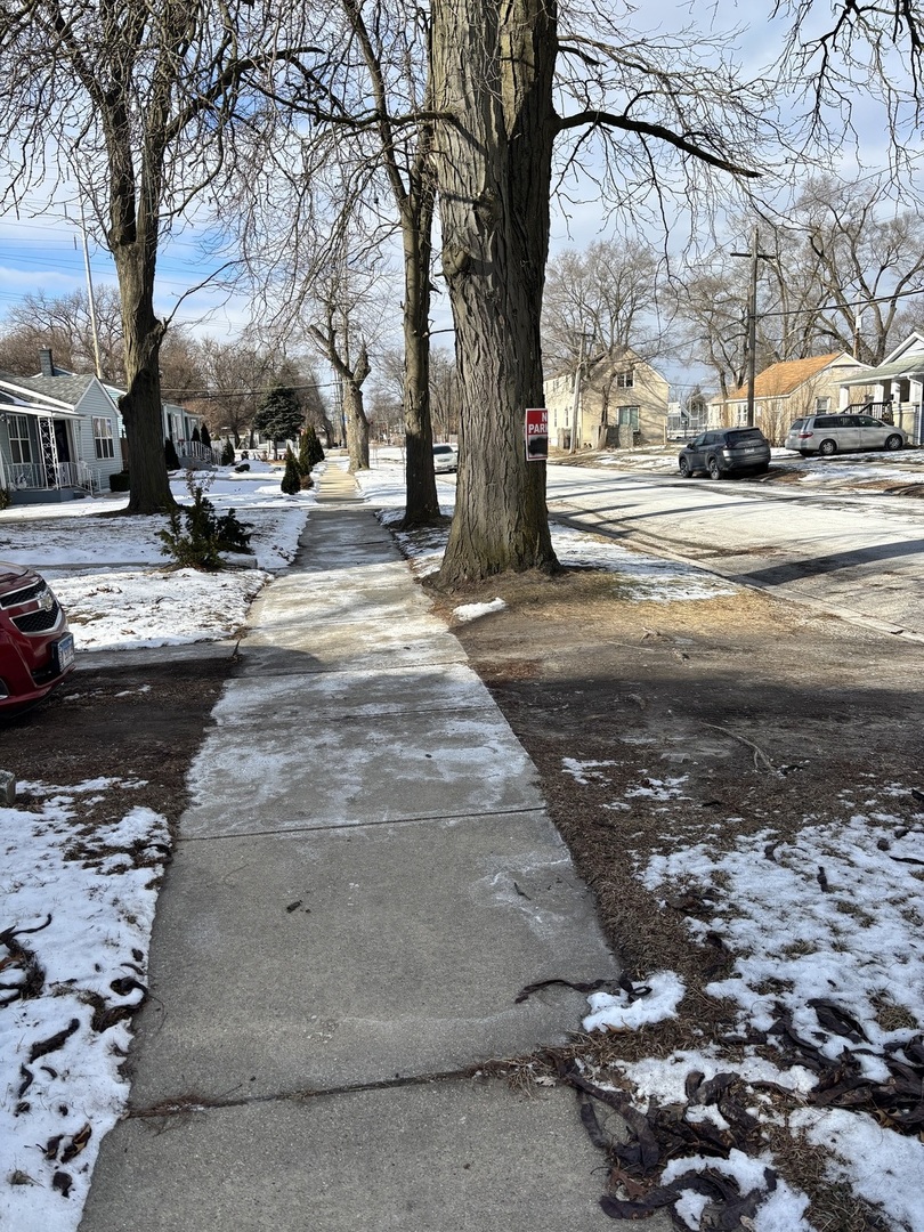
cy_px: 616
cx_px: 462
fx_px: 925
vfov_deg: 67.3
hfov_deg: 53.1
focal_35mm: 26
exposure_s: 1/2288
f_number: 1.6
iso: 50
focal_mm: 5.96
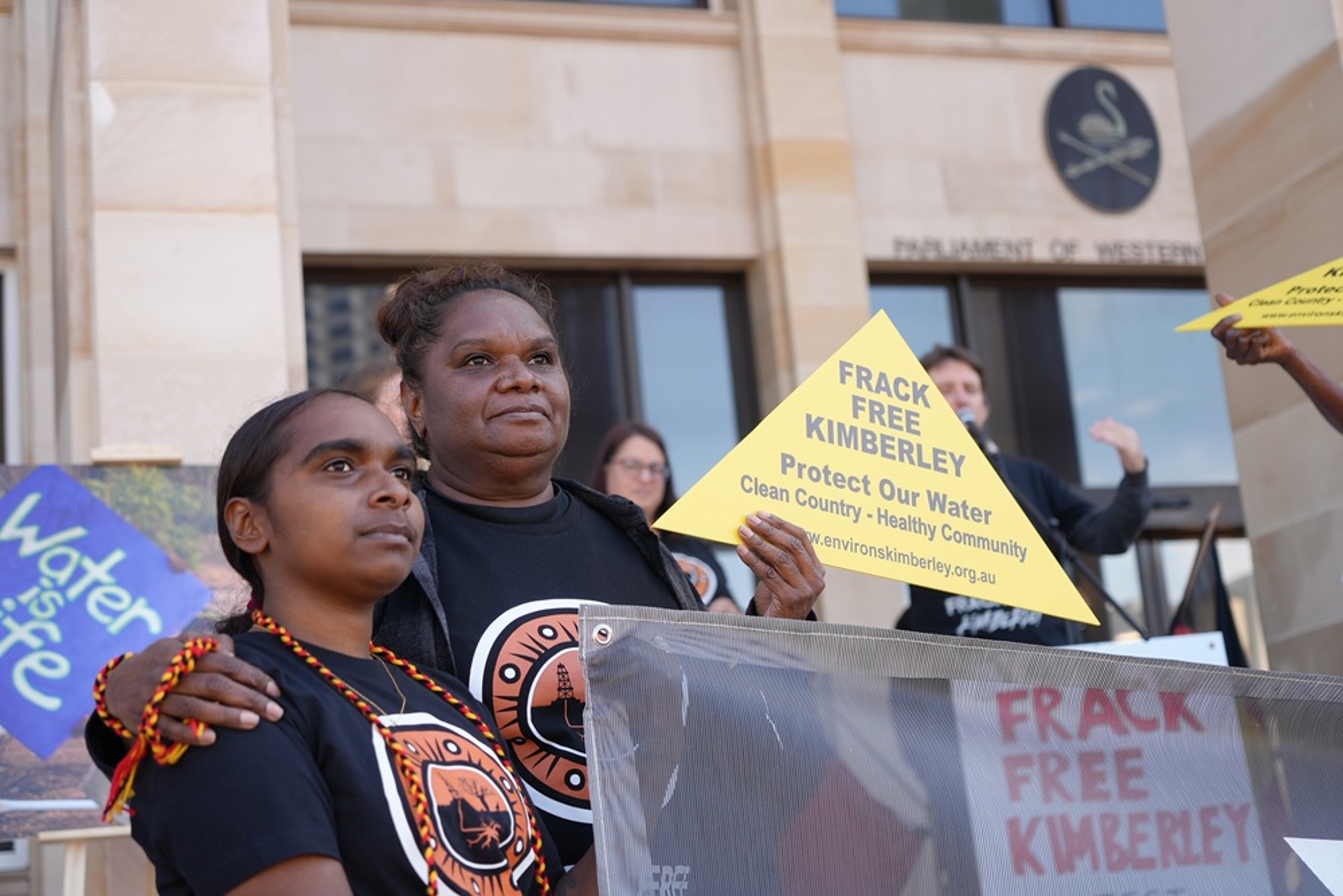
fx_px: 2052
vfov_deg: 24.6
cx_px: 672
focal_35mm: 55
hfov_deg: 36.2
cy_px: 448
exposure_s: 1/160
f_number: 4
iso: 100
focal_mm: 55
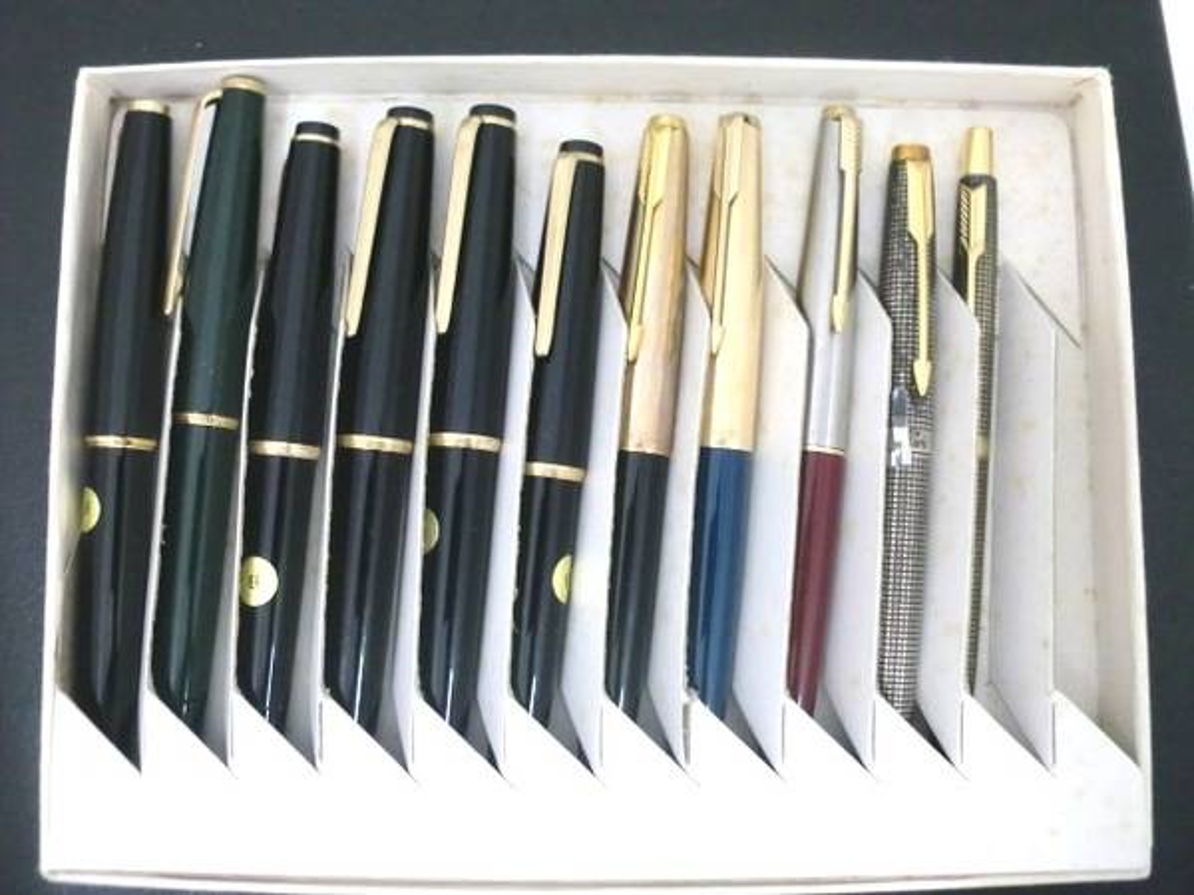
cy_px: 448
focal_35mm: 35
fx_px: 1207
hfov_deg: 52.6
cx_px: 597
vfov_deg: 40.7
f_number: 3.1
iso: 400
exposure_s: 1/60
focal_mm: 6.3
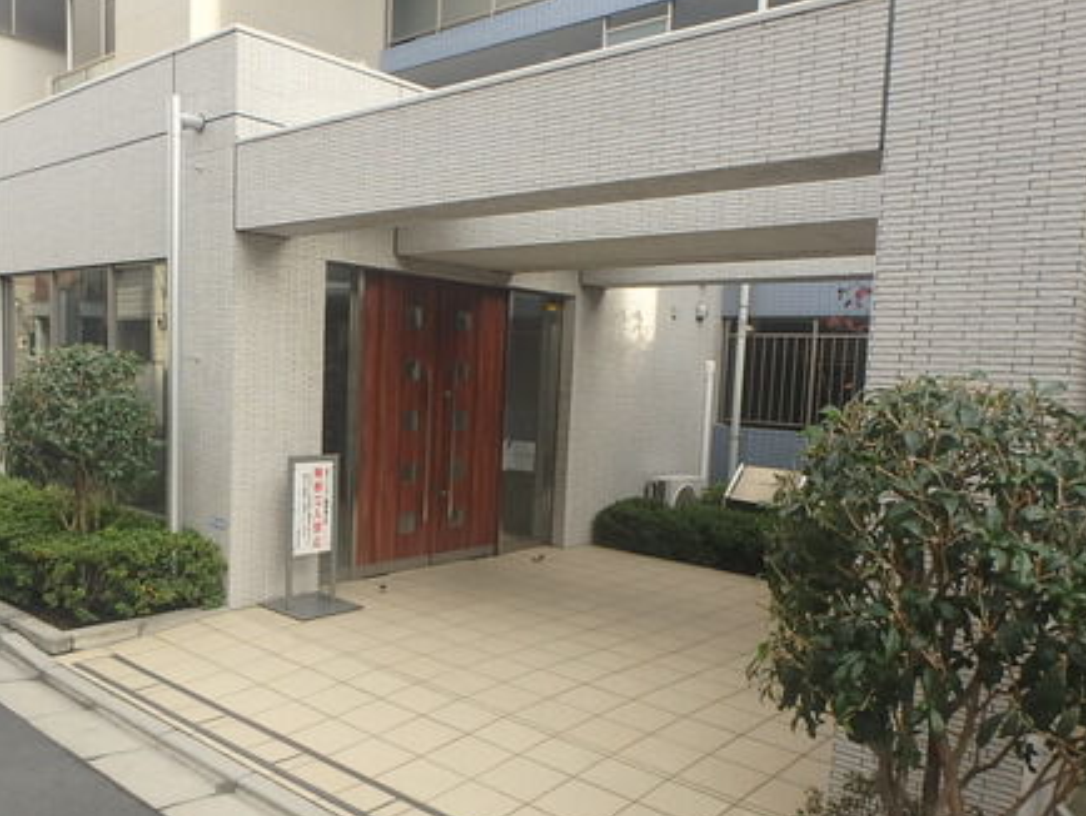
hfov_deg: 61.4
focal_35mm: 29
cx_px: 465
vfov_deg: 47.8
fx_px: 910
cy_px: 513
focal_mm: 3.7
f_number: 3.5
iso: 125
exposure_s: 1/200
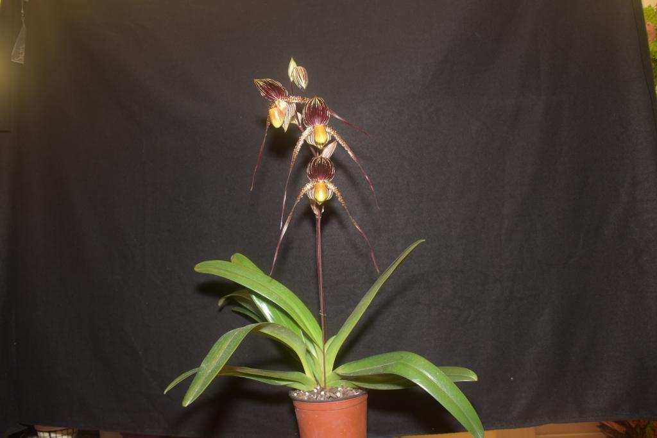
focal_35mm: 28
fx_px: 511
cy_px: 219
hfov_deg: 65.5
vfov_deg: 46.4
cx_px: 328
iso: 200
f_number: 5
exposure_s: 1/60
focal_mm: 28
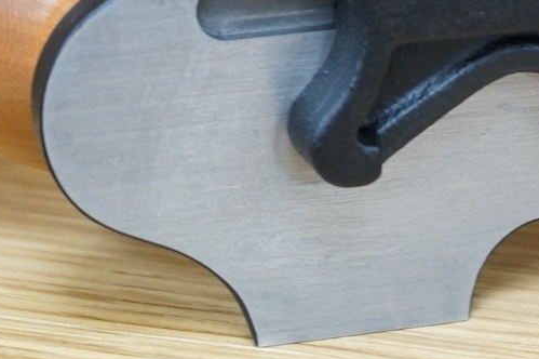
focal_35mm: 241
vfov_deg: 5.7
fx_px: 3606
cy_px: -117
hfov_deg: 8.4
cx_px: 723
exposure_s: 1/80
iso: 2500
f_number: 5.6
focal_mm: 70
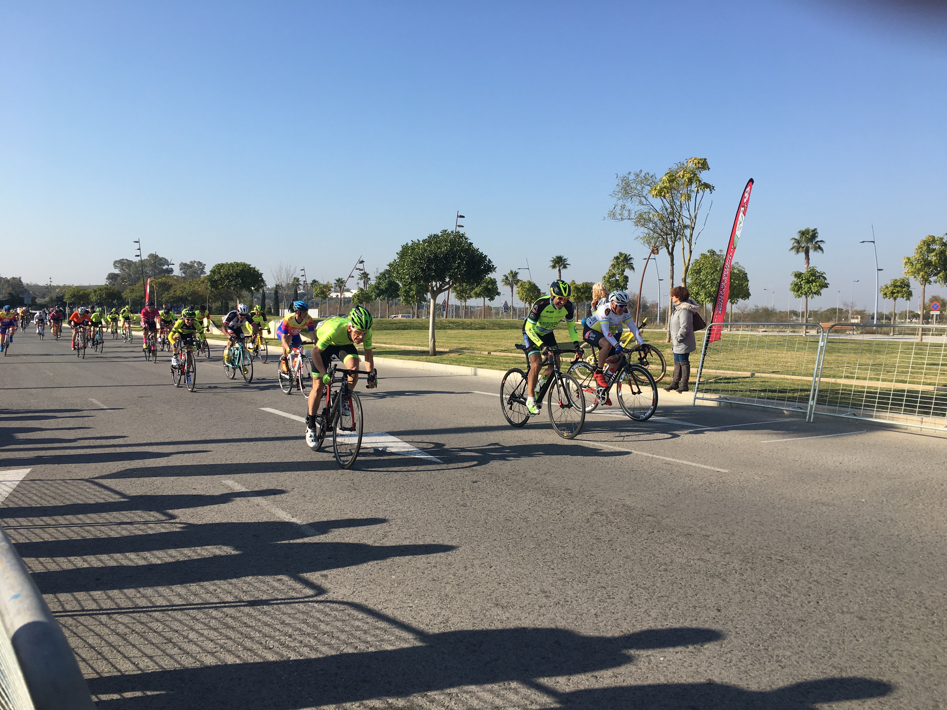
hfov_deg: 61.7
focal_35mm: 29
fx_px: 793
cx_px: 474
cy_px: 355
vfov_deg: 48.2
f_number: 2.2
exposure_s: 1/1304
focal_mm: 4.15
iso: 25
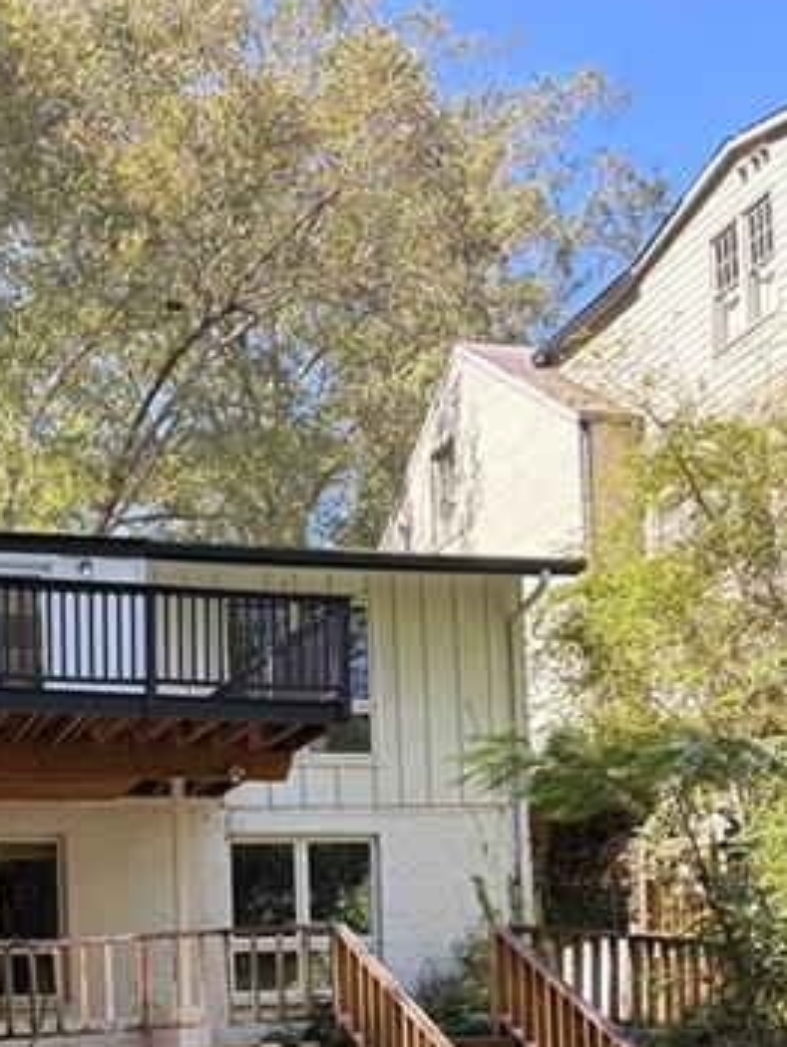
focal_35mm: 57
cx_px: 33
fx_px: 1726
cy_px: 1101
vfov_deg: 30.8
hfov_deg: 24.7
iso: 64
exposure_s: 1/249
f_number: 1.6
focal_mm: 5.96
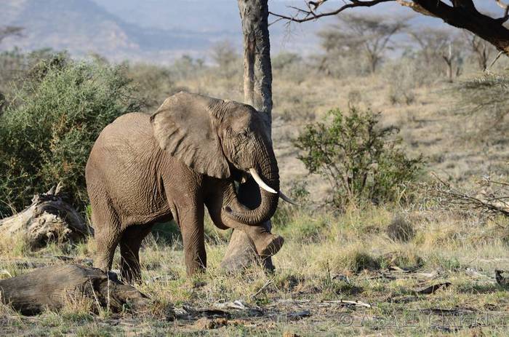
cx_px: 254
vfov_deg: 3.5
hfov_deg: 5.3
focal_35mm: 390
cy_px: 168
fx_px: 5500
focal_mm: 260
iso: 220
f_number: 5.3
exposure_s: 1/500
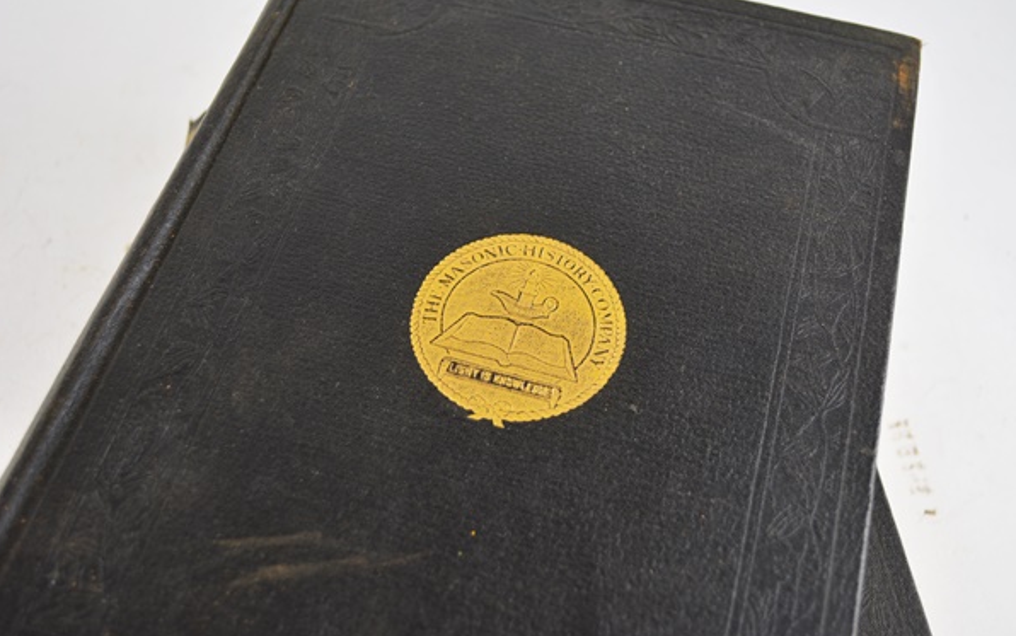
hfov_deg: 49.3
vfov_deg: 32.0
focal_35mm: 40
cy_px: 305
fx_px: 1108
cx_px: 506
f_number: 4.5
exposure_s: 1/80
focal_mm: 26
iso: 400
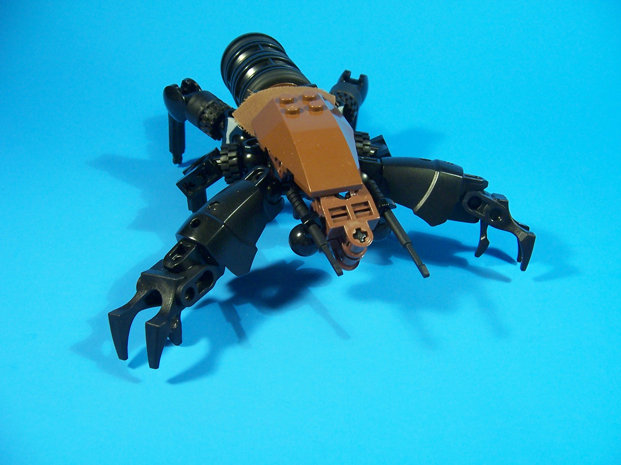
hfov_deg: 55.4
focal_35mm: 33
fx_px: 592
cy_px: 232
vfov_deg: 42.9
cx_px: 310
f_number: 3.4
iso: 140
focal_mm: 5.5
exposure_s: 1/15
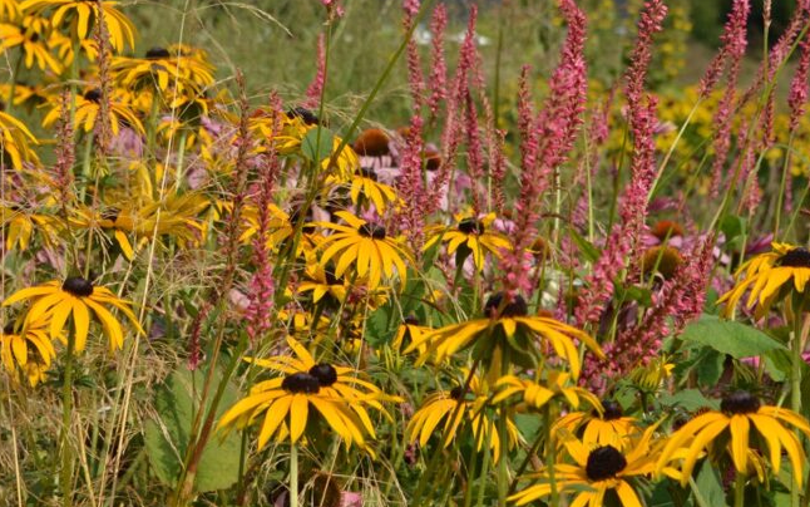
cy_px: 174
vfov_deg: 12.0
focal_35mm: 109
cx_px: 498
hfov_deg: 19.1
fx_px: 2402
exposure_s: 1/1600
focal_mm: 45
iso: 640
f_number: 9
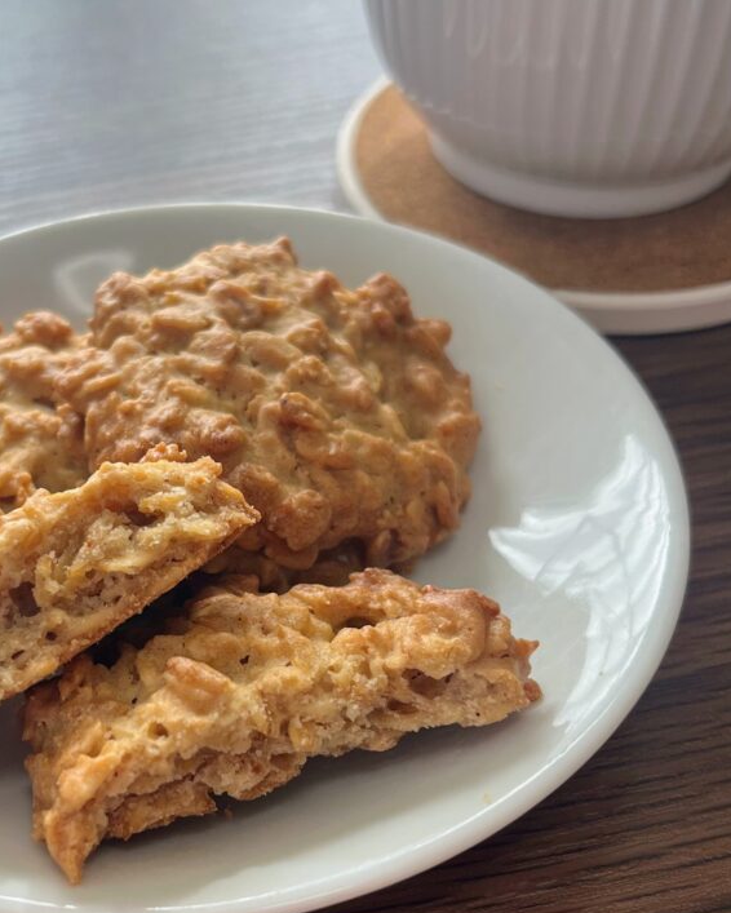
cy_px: 548
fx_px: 1325
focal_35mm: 49
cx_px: 185
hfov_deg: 30.4
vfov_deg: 37.9
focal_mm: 5.1
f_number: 1.6
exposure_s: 1/149
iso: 50
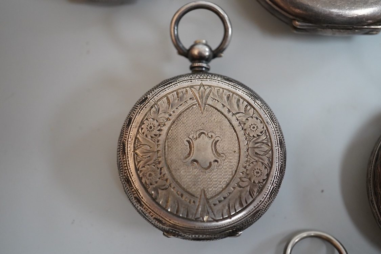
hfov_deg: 43.6
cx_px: 190
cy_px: 127
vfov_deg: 29.9
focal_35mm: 45
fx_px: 476
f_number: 5
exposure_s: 1/200
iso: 2500
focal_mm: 30
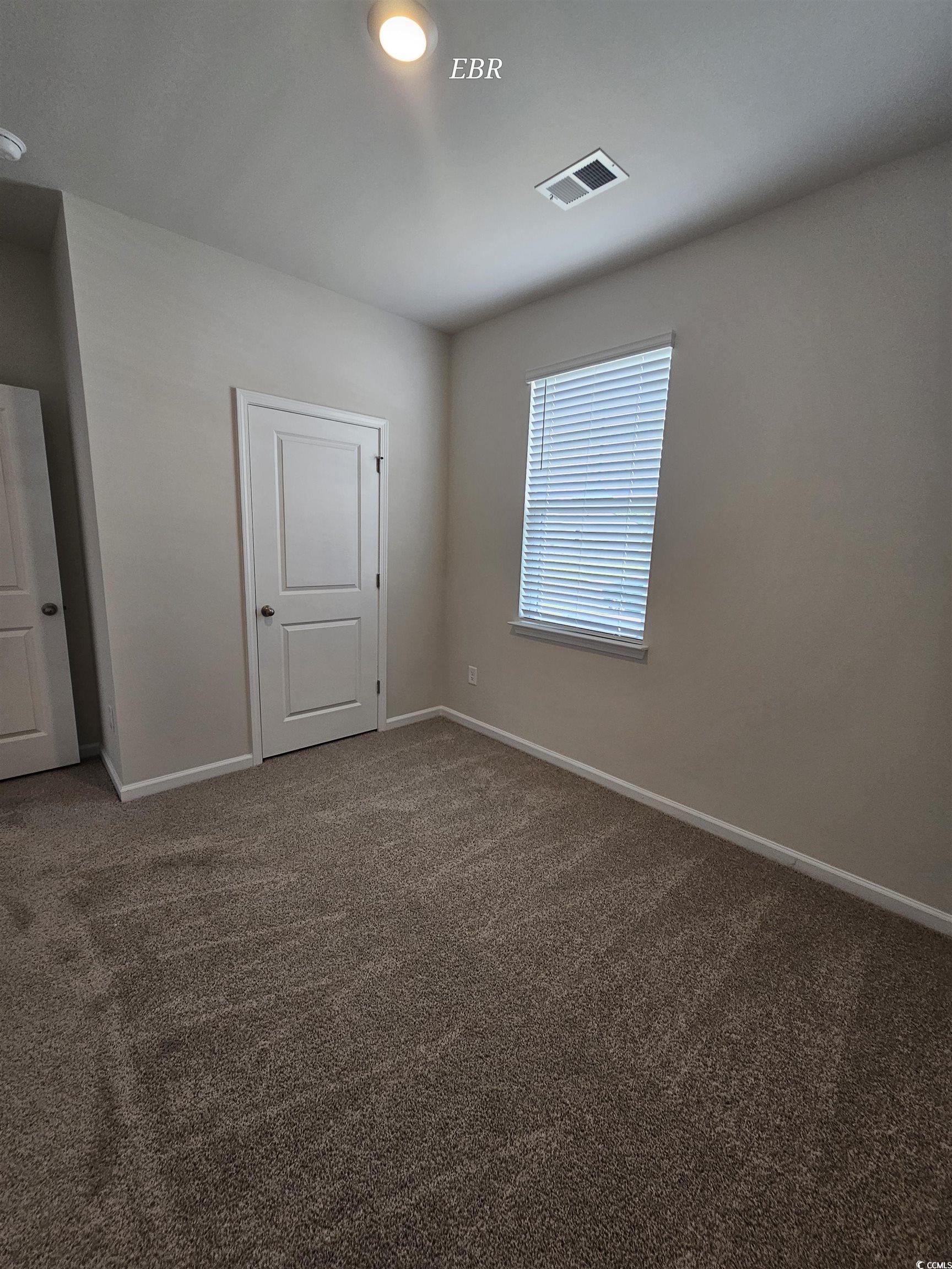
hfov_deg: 89.9
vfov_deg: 106.2
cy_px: 634
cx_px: 476
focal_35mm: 13
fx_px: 477
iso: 100
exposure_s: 1/60
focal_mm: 2.2
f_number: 2.2
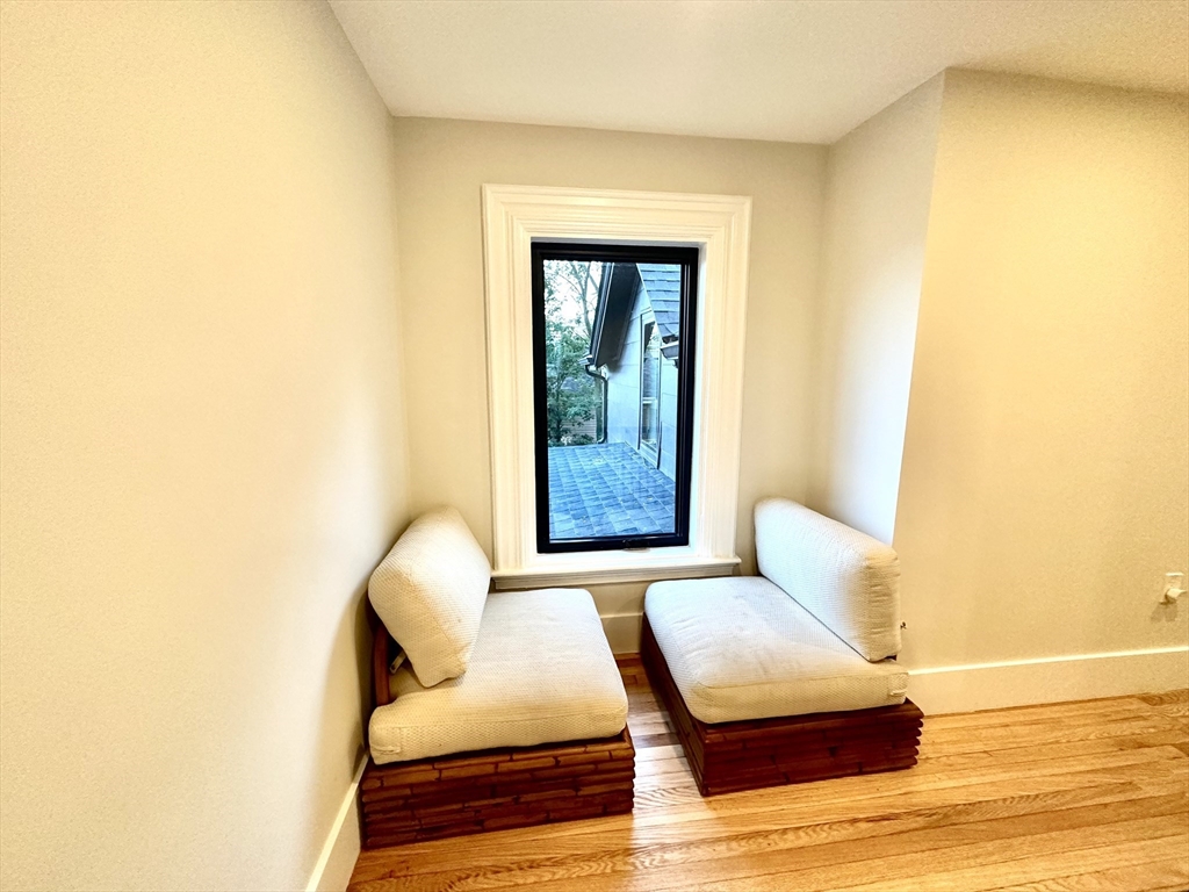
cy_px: 446
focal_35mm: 14
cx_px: 594
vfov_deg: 85.7
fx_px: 481
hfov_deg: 102.1
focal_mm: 2.22
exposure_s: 1/120
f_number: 2.2
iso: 320
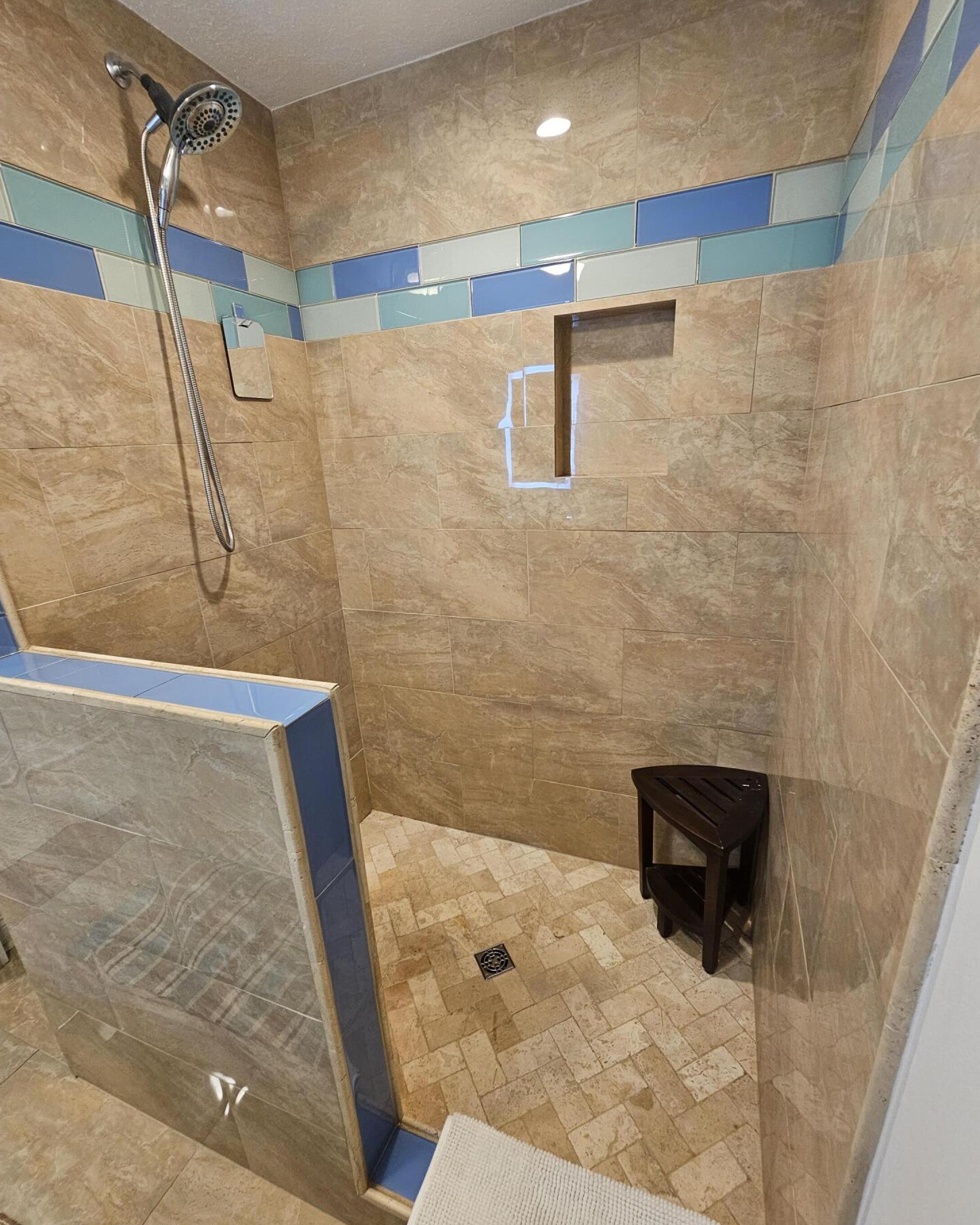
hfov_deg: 88.0
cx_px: 481
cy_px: 628
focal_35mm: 14
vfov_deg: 100.7
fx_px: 508
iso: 250
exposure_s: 1/60
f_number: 2.2
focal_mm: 2.2
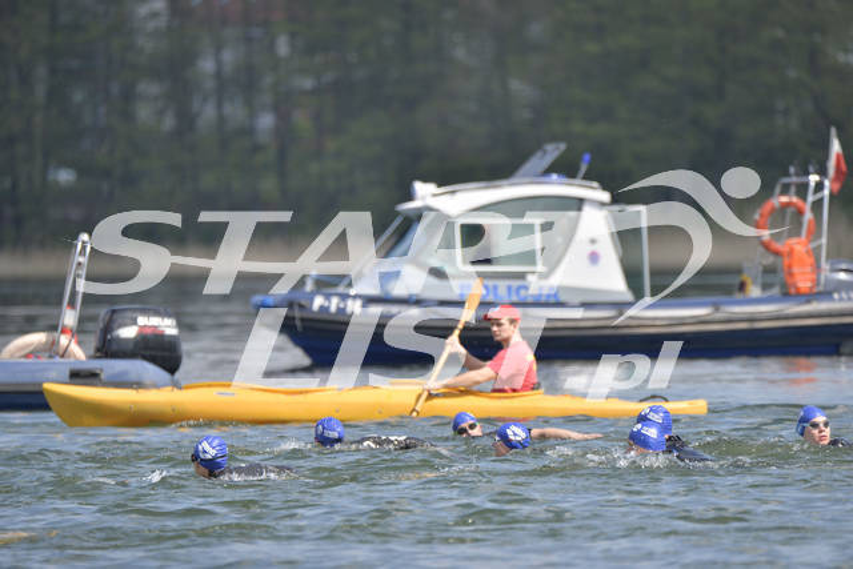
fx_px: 10901
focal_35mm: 460
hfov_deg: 4.5
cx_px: 426
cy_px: 284
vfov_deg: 3.0
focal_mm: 460
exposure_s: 1/4000
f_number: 6.3
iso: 800
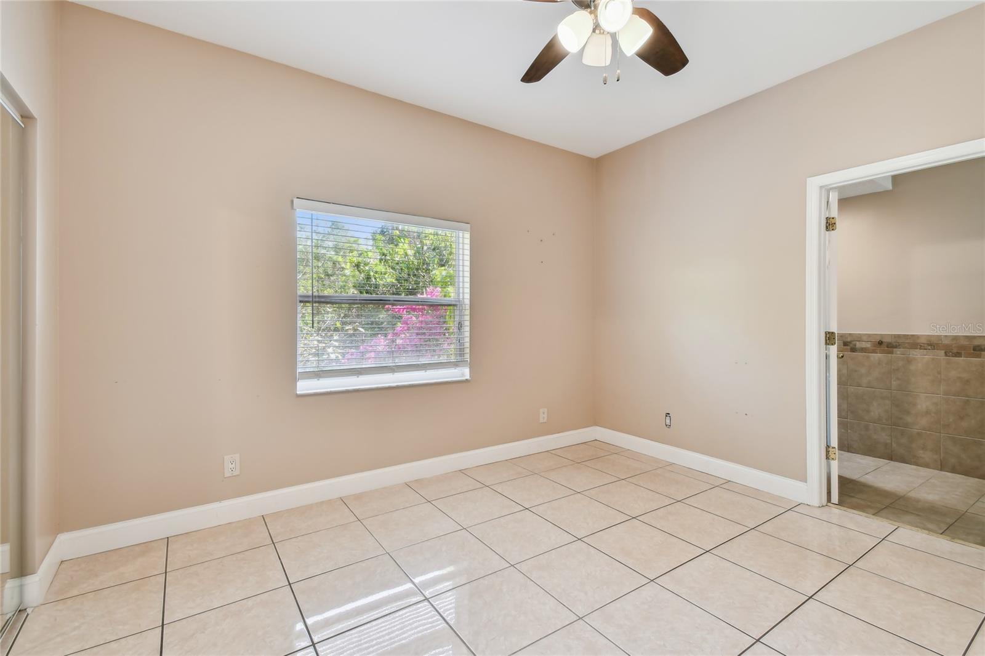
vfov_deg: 77.3
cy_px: 328
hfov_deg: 100.4
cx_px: 492
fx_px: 410
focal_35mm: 15
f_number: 7.1
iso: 100
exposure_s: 1/13
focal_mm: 10
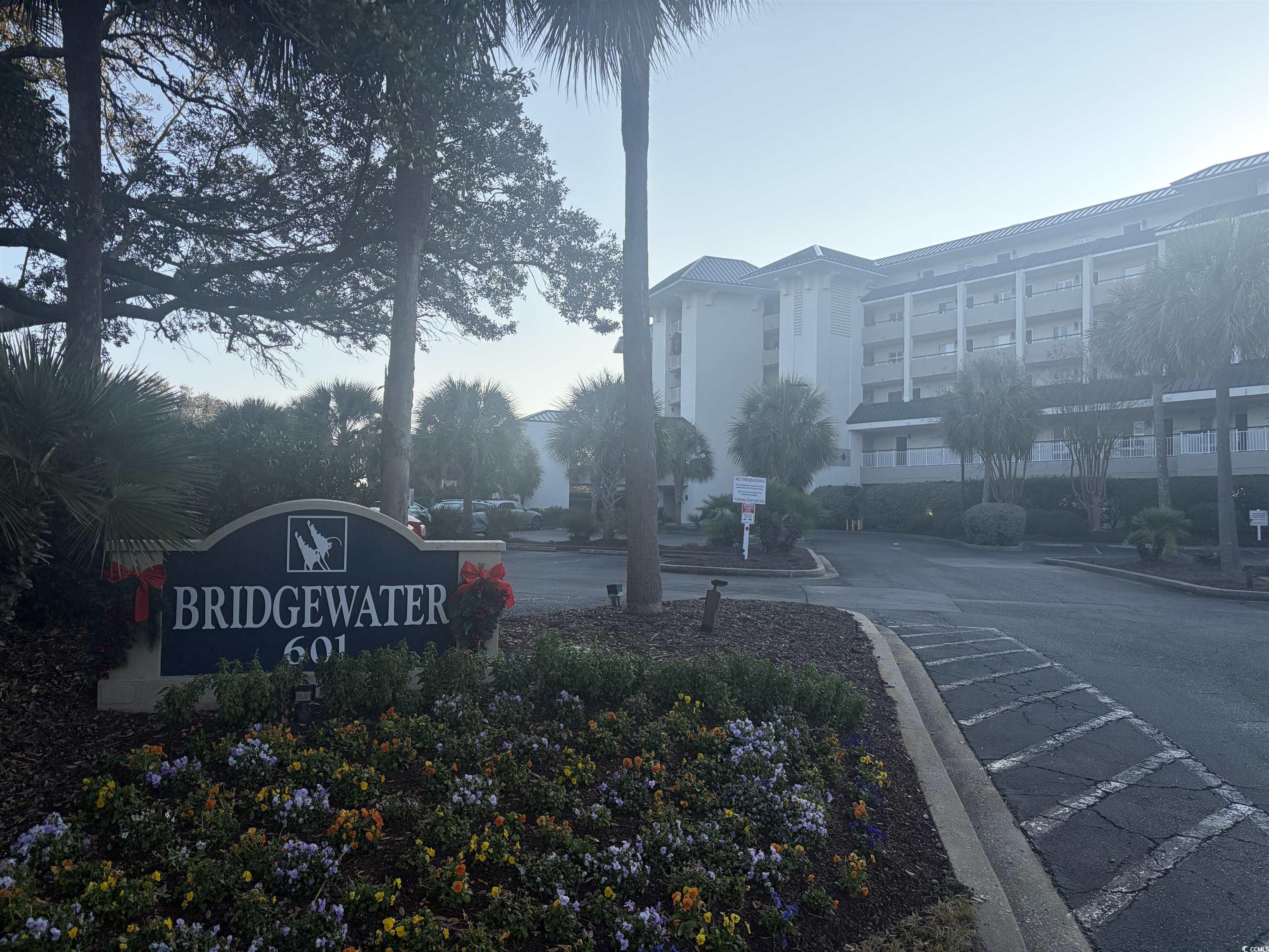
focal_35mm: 26
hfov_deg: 67.3
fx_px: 953
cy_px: 476
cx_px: 634
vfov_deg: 53.1
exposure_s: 1/2451
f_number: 1.6
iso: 64
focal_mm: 5.96
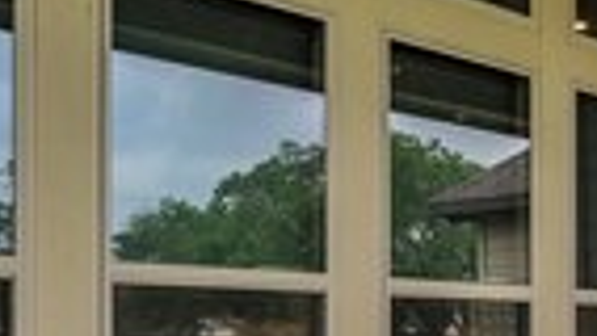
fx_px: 1045
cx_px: 732
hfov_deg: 27.7
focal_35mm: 66
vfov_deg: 17.8
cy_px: 342
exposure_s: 1/80
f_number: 10
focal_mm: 14
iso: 125
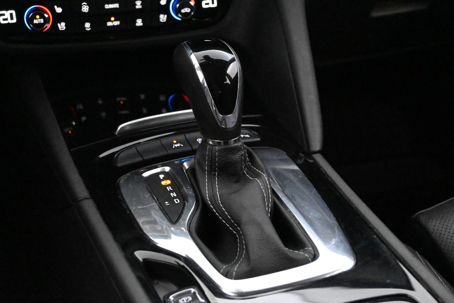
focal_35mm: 56
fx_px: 700
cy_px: 152
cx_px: 227
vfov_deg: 24.4
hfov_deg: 35.9
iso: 22800
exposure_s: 1/60
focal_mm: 37
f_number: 5.3
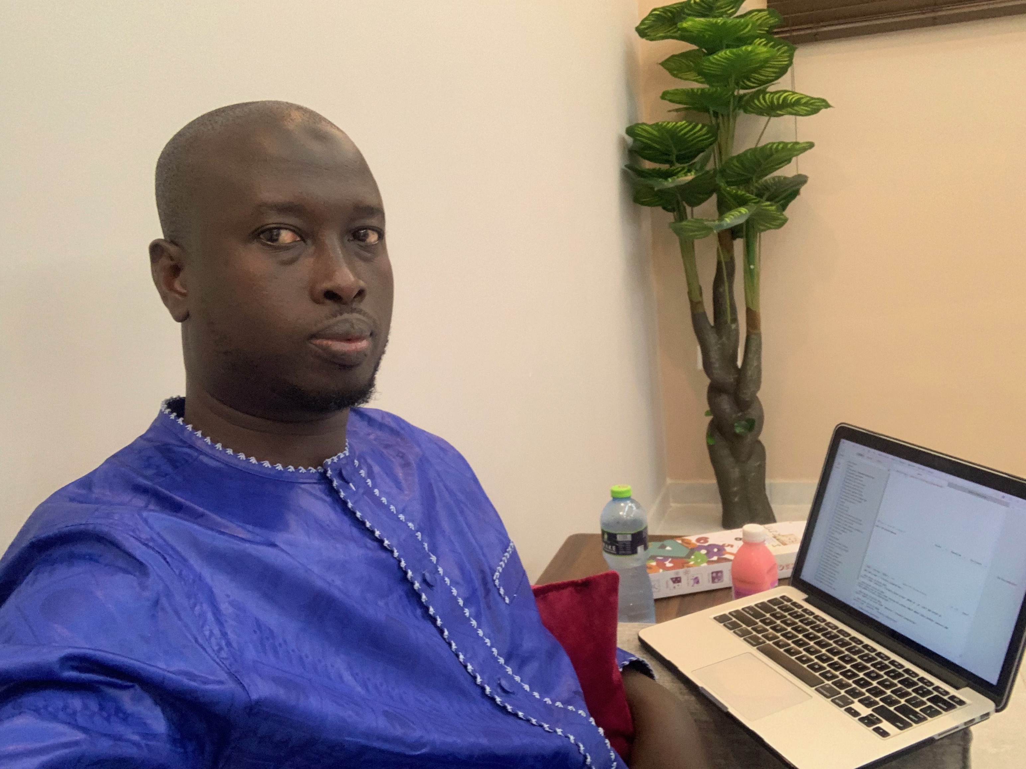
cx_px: 513
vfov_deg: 44.2
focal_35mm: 32
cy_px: 384
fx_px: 948
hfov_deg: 56.8
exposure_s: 1/25
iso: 250
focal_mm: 2.87
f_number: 2.2
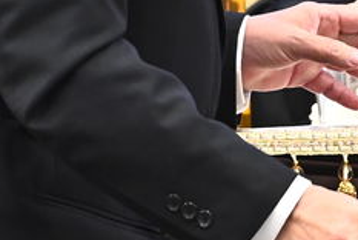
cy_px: -295
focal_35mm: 1199
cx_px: 486
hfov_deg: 1.7
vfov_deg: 1.1
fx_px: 11938
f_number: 5.6
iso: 2000
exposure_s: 1/200
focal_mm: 200
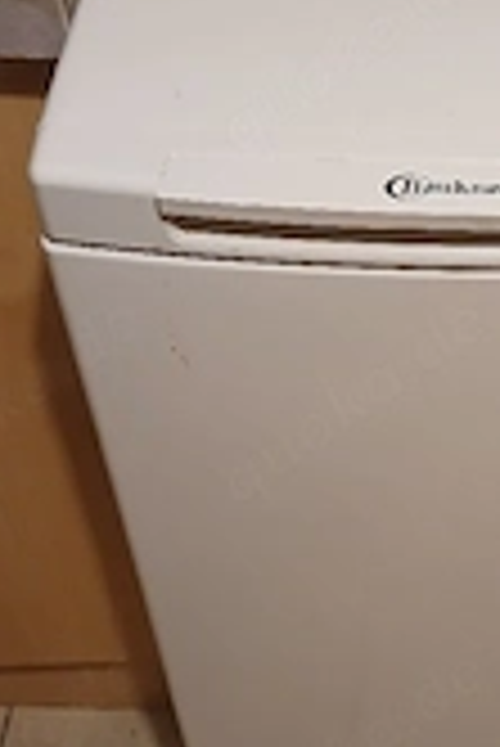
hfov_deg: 20.5
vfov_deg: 30.8
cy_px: 450
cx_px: 450
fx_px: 1351
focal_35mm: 65
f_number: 1.8
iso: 320
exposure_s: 1/25.1
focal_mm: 3.98
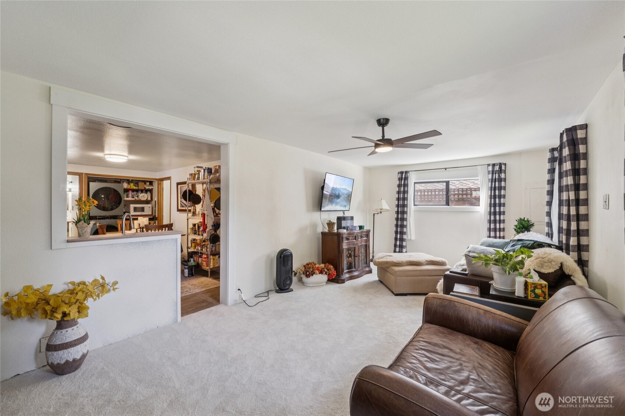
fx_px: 260
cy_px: 208
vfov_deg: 77.3
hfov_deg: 100.4
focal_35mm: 15
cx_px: 312
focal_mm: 10
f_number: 9
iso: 250
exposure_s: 1/4
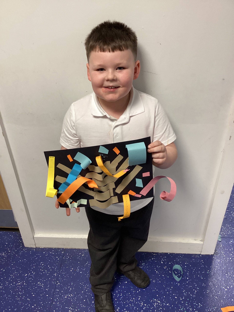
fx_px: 279
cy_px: 156
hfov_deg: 45.4
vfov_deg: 58.4
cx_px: 117
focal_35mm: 31
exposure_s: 1/50
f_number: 2.4
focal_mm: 3.3
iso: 160
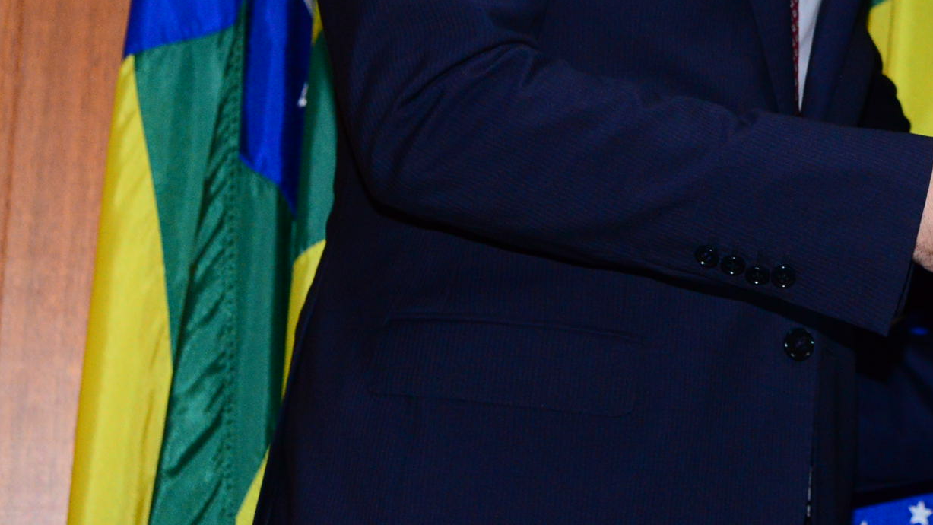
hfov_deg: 12.6
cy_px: -172
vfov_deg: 7.2
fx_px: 4131
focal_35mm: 167
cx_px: 1046
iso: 2500
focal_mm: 65
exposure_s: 1/125
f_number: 4.5
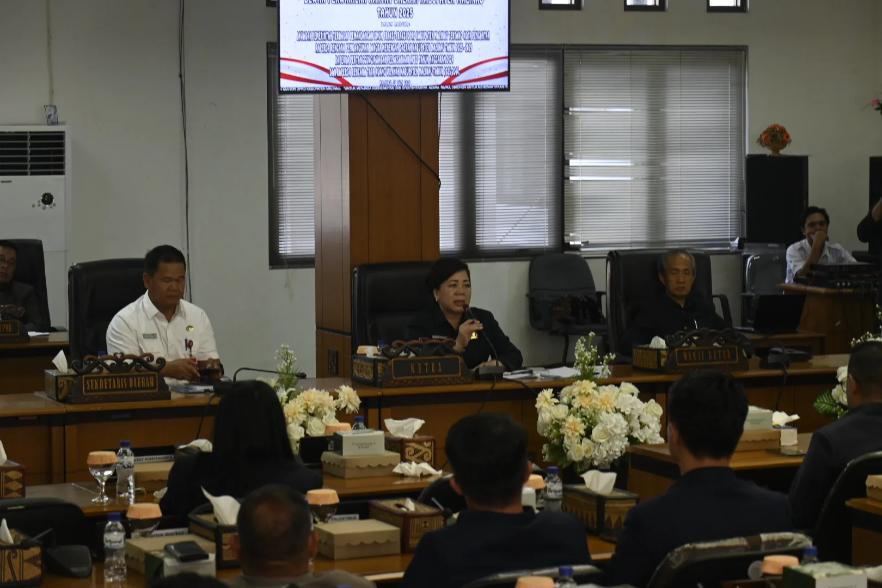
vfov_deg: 13.4
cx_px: 441
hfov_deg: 20.0
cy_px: 294
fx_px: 2499
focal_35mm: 102
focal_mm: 68
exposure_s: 1/125
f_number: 4.8
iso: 1000
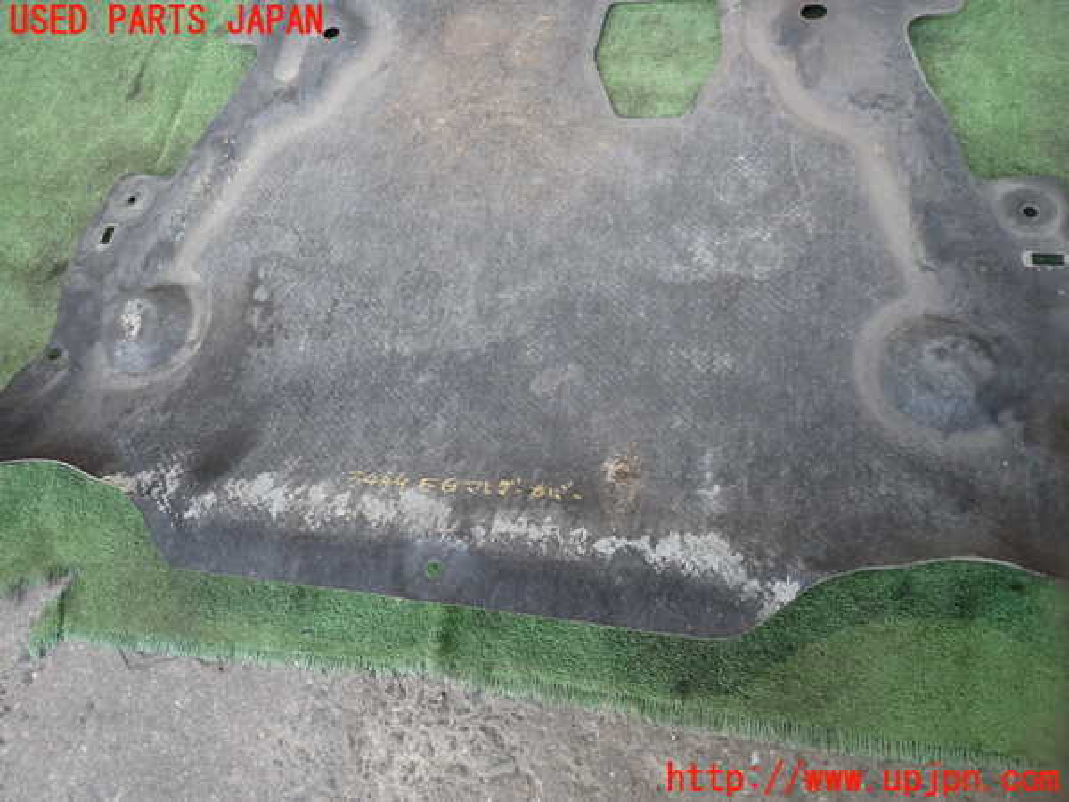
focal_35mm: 25
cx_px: 534
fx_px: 772
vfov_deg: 54.9
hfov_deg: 69.4
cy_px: 401
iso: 200
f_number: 2
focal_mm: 4.5
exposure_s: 1/40
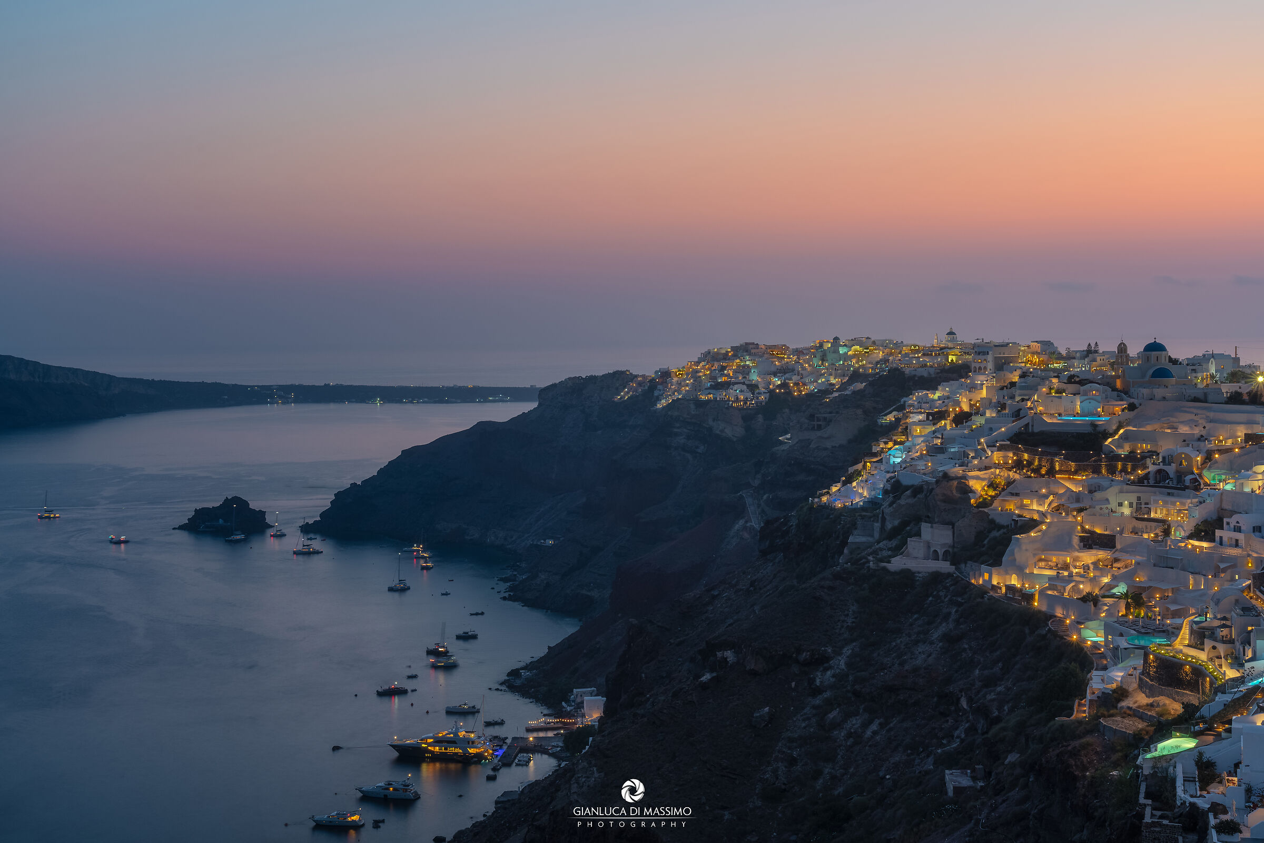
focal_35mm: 51
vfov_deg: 26.5
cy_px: 422
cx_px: 632
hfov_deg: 38.9
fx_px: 1791
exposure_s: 30
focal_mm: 51
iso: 100
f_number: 11
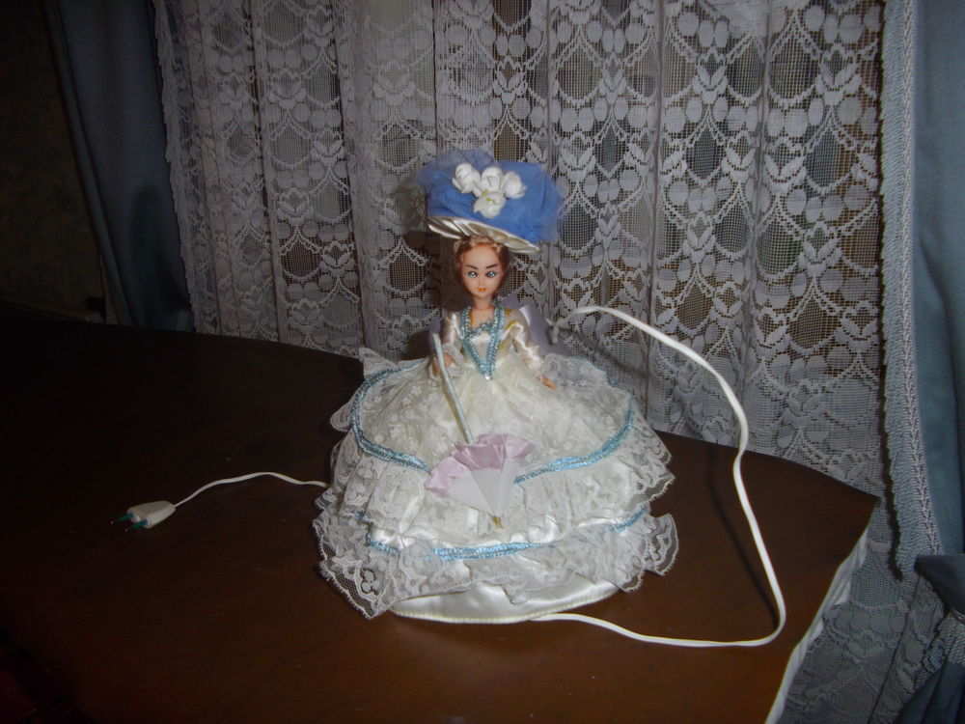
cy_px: 362
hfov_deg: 65.3
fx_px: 753
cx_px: 482
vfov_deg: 51.4
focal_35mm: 27
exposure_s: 1/50
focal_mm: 4.9
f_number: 3.2
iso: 100
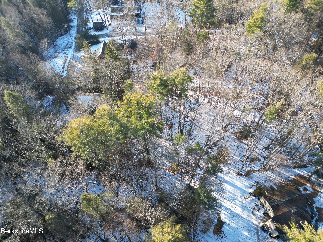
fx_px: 224
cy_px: 121
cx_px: 162
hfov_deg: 71.6
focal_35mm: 24
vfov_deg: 56.8
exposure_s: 1/350
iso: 130
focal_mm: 6.72
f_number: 1.7
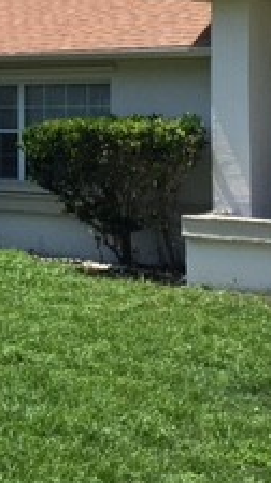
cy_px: 94
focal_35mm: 90
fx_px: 1154
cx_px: -114
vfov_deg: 23.3
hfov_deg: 12.8
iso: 25
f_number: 2.2
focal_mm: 4.15
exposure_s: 1/1637
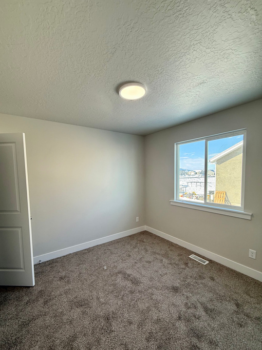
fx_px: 151
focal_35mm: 15
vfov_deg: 98.0
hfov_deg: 81.7
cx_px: 123
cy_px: 186
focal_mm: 2.22
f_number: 2.2
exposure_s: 1/120
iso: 80
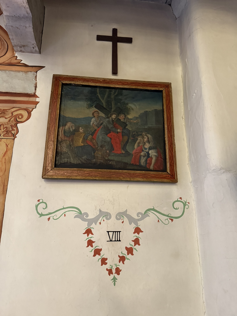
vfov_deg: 71.6
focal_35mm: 24
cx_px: 118
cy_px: 158
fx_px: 219
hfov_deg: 56.8
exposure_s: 1/57
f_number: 1.78
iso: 800
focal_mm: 6.76
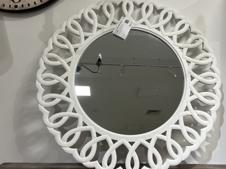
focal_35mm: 33
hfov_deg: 55.3
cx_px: 122
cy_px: 90
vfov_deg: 42.9
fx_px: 215
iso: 64
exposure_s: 1/100
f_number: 1.6
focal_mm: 5.1
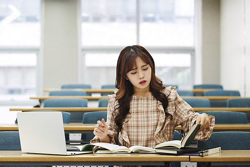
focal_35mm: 85
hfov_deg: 23.9
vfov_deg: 16.1
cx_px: 125
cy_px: 84
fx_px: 591
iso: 1000
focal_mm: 85
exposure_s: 1/160
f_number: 2.8
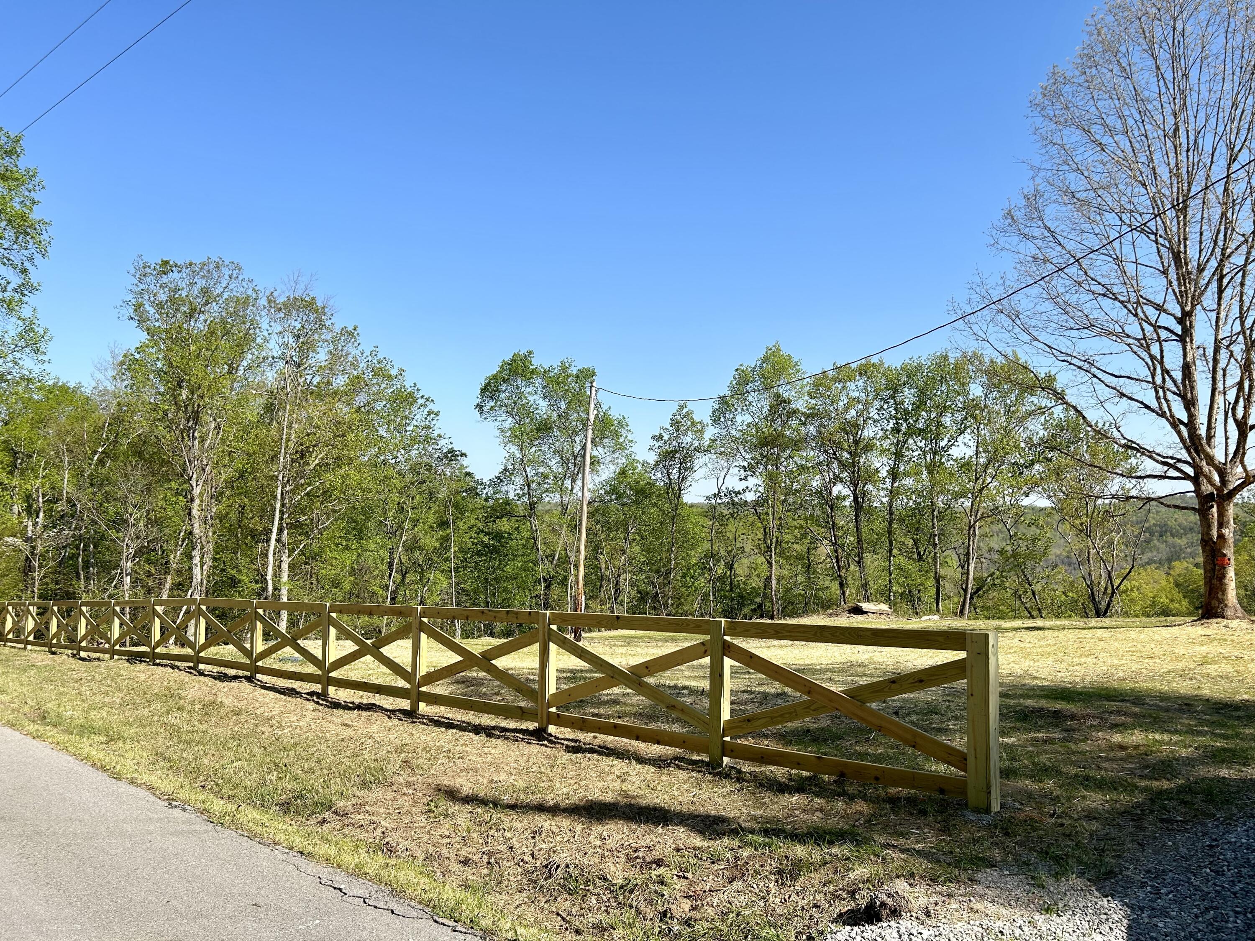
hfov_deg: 67.3
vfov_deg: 53.1
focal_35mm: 26
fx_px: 943
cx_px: 628
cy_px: 470
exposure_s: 1/3704
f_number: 1.5
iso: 50
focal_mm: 5.7
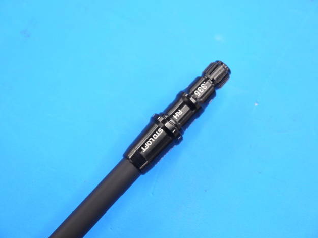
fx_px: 680
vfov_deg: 19.9
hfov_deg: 26.3
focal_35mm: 74
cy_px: 118
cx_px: 163
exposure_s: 1/80
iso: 640
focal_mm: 36
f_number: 5.3
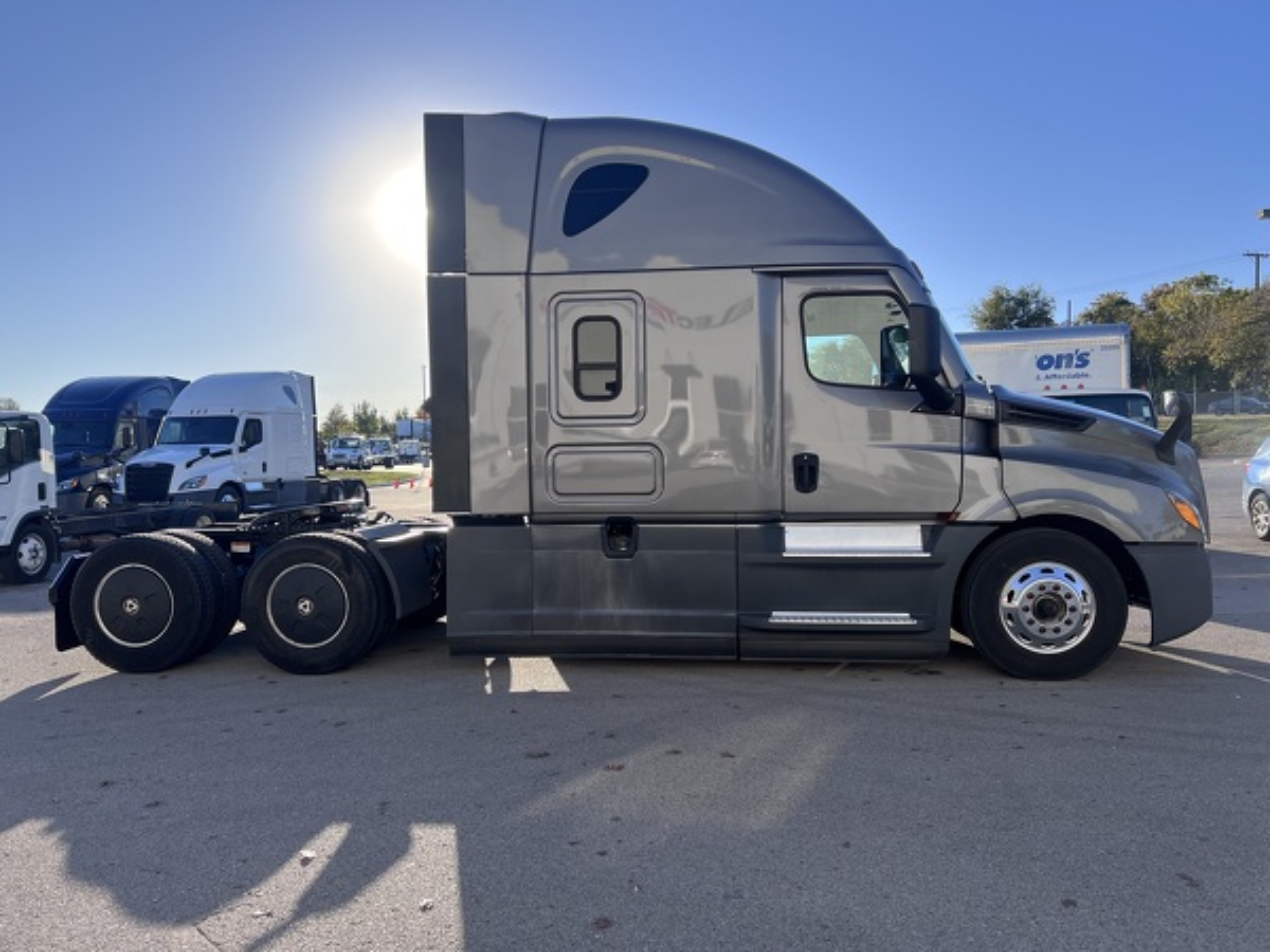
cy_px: 476
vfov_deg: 53.1
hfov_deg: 67.3
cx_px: 635
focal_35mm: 26
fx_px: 954
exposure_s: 1/3165
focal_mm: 5.7
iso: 50
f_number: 1.5
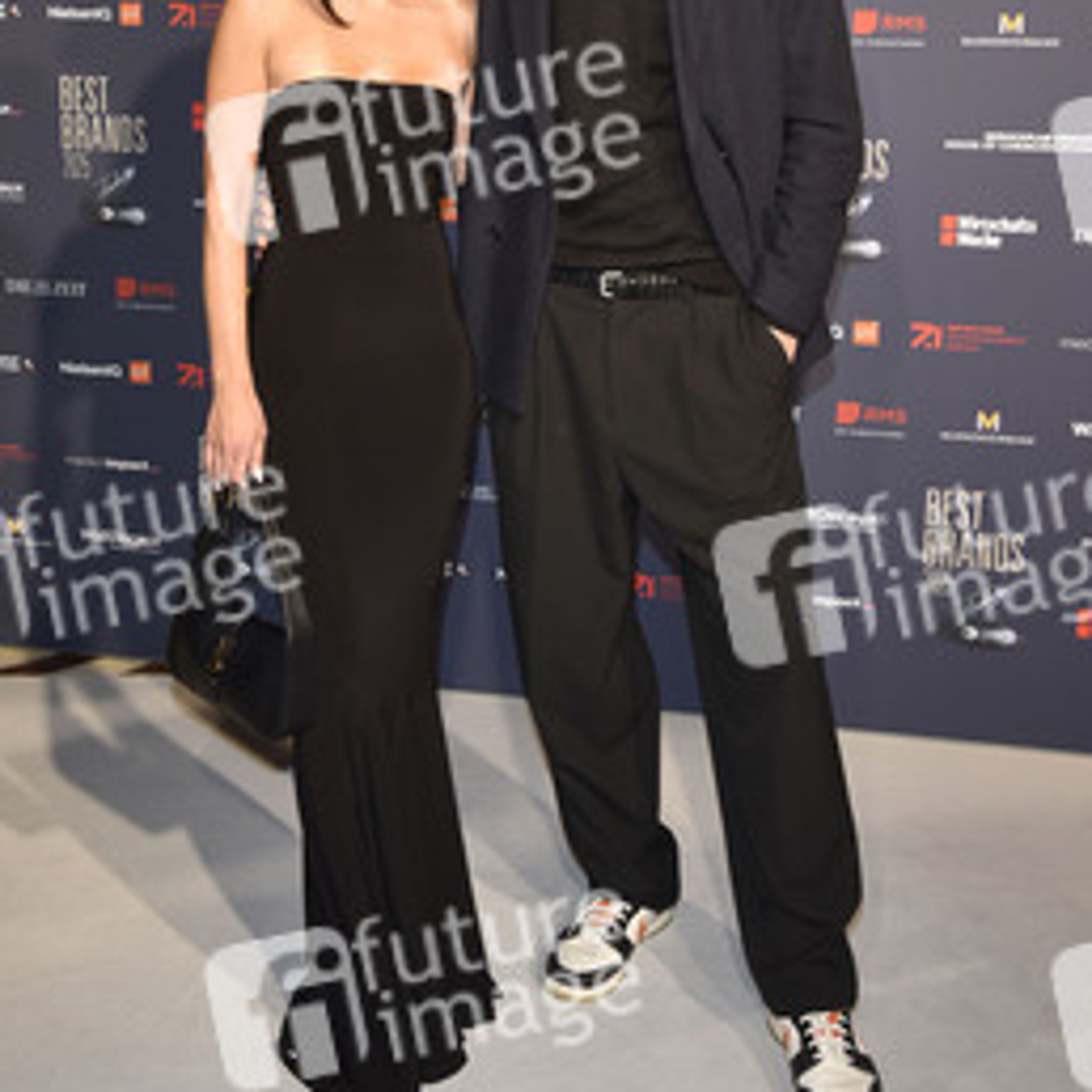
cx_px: 546
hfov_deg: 36.8
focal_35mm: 46
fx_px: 1642
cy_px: 356
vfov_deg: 36.4
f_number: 7.1
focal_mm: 35
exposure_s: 1/200
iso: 1250
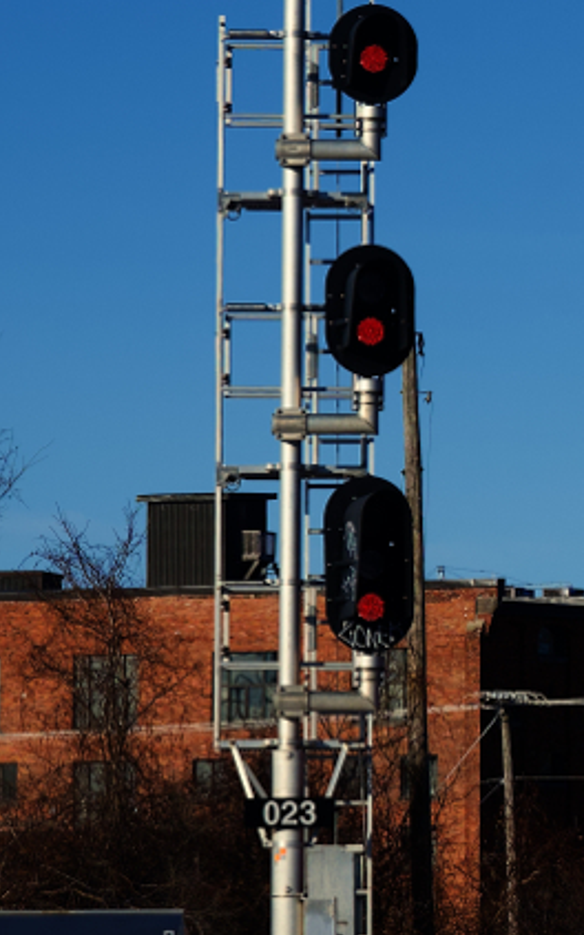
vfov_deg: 6.5
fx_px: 8259
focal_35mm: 324
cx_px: 1077
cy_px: 502
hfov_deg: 4.0
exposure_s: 1/800
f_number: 8
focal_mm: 105
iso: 200
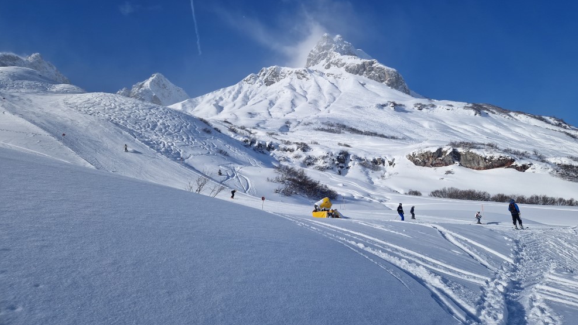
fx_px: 398
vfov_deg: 43.7
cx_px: 299
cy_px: 108
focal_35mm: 26
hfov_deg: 71.9
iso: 50
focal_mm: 5.4
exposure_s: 1/4016
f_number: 1.8
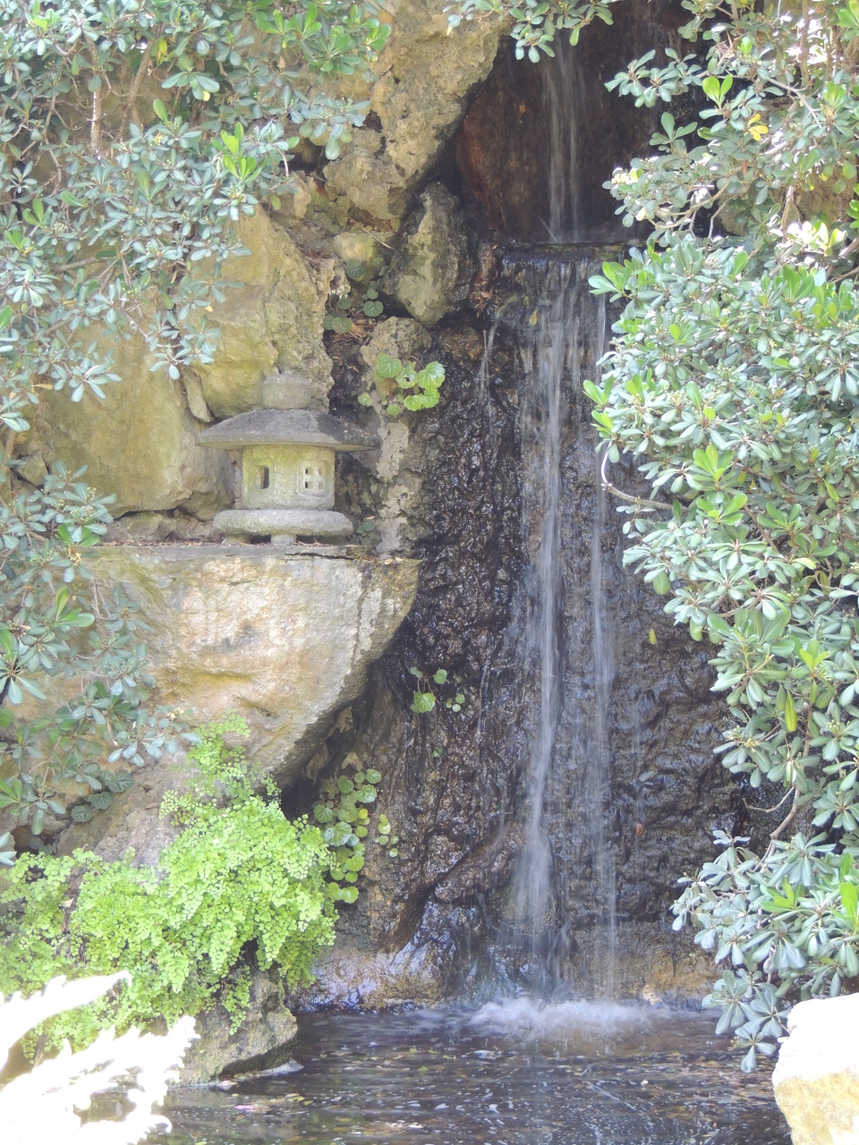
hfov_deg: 12.3
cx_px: 430
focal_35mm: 120
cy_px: 572
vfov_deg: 16.4
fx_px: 3970
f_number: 4.2
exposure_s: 1/25
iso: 400
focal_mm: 21.4
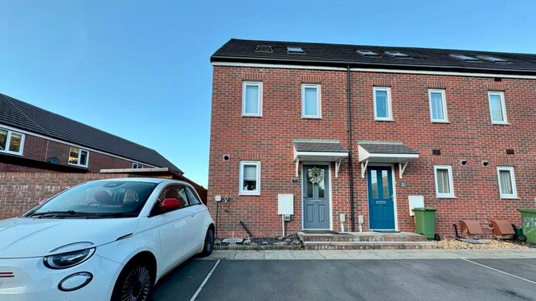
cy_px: 182
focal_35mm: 16
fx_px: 227
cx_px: 276
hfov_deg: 99.3
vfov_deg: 66.4
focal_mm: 2.22
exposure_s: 1/175
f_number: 2.2
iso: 40
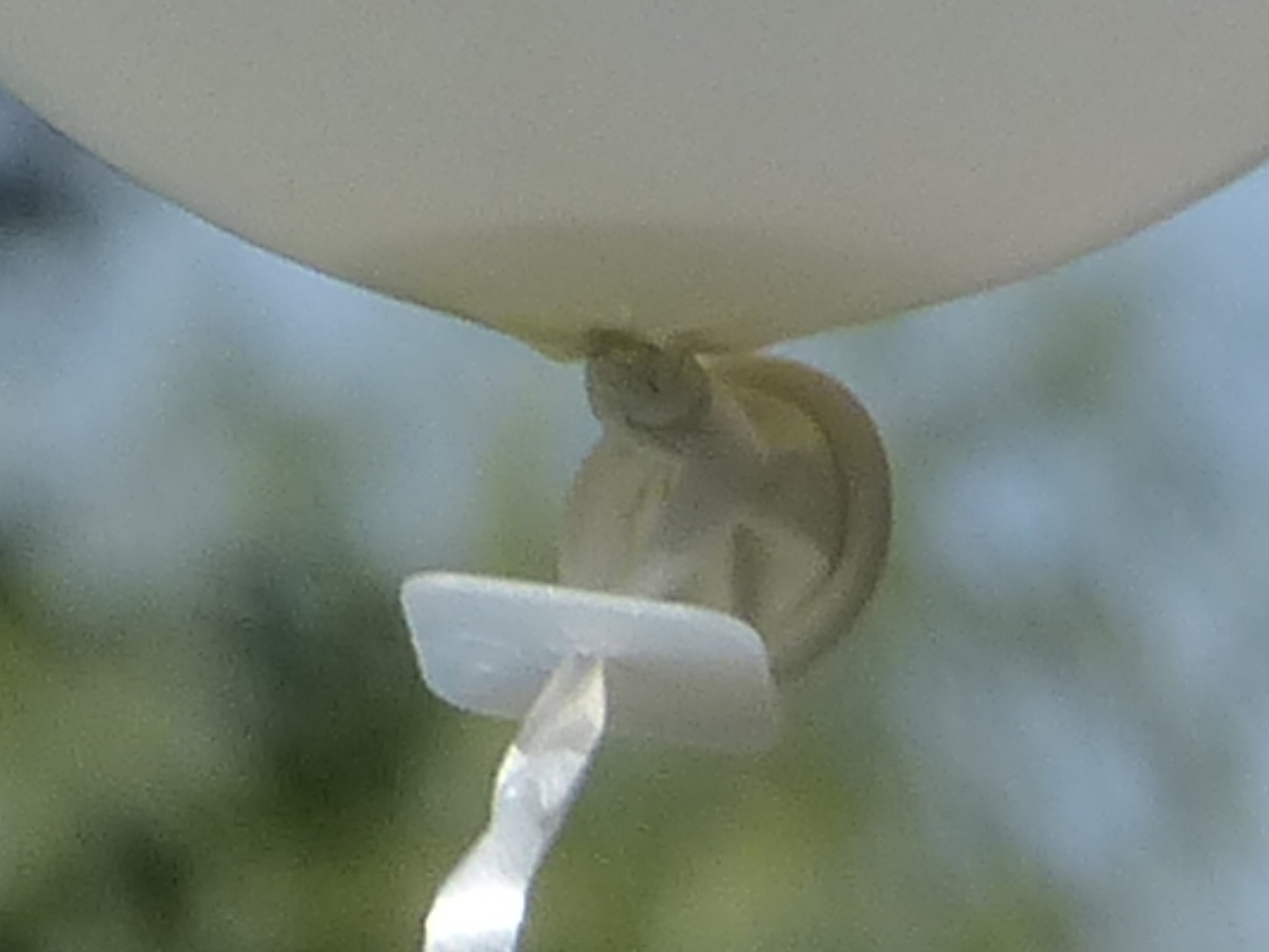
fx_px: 44001
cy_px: -1697
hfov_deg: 1.7
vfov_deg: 1.2
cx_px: -850
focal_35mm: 1200
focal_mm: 28.7
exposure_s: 1/2000
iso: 160
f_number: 4
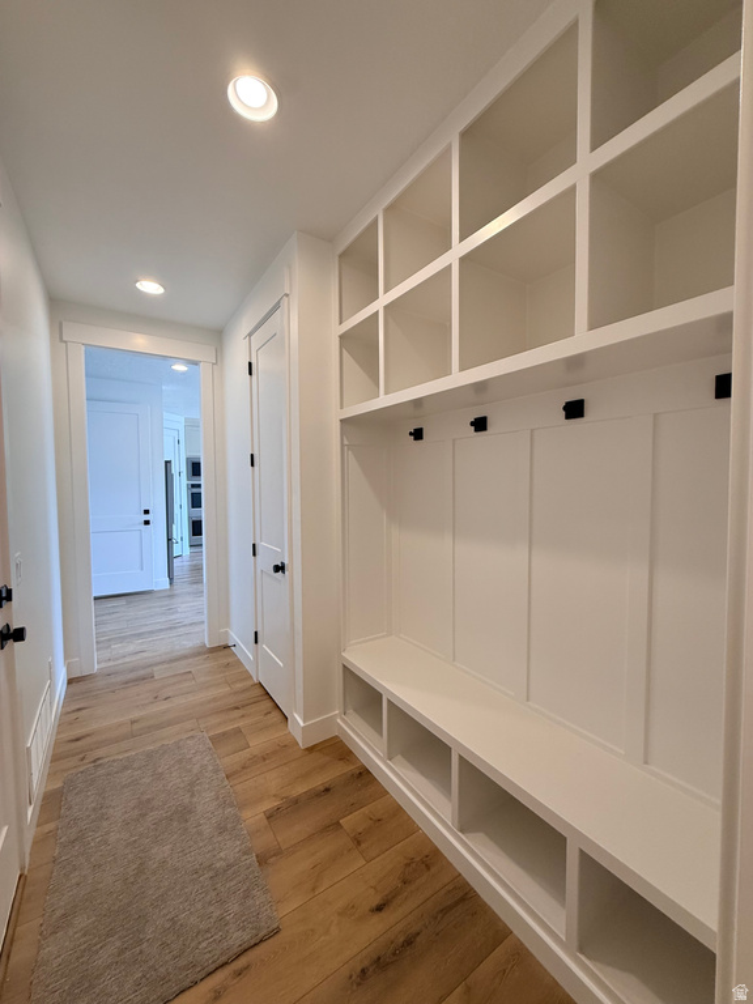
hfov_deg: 85.7
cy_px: 502
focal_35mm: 14
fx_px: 406
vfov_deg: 102.1
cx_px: 376
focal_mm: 2.22
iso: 200
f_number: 2.2
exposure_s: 1/120
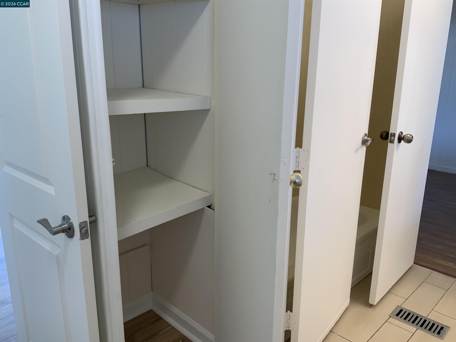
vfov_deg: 48.2
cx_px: 228
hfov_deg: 61.7
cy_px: 171
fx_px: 382
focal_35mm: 29
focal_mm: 3
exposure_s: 1/60
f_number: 1.8
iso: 32
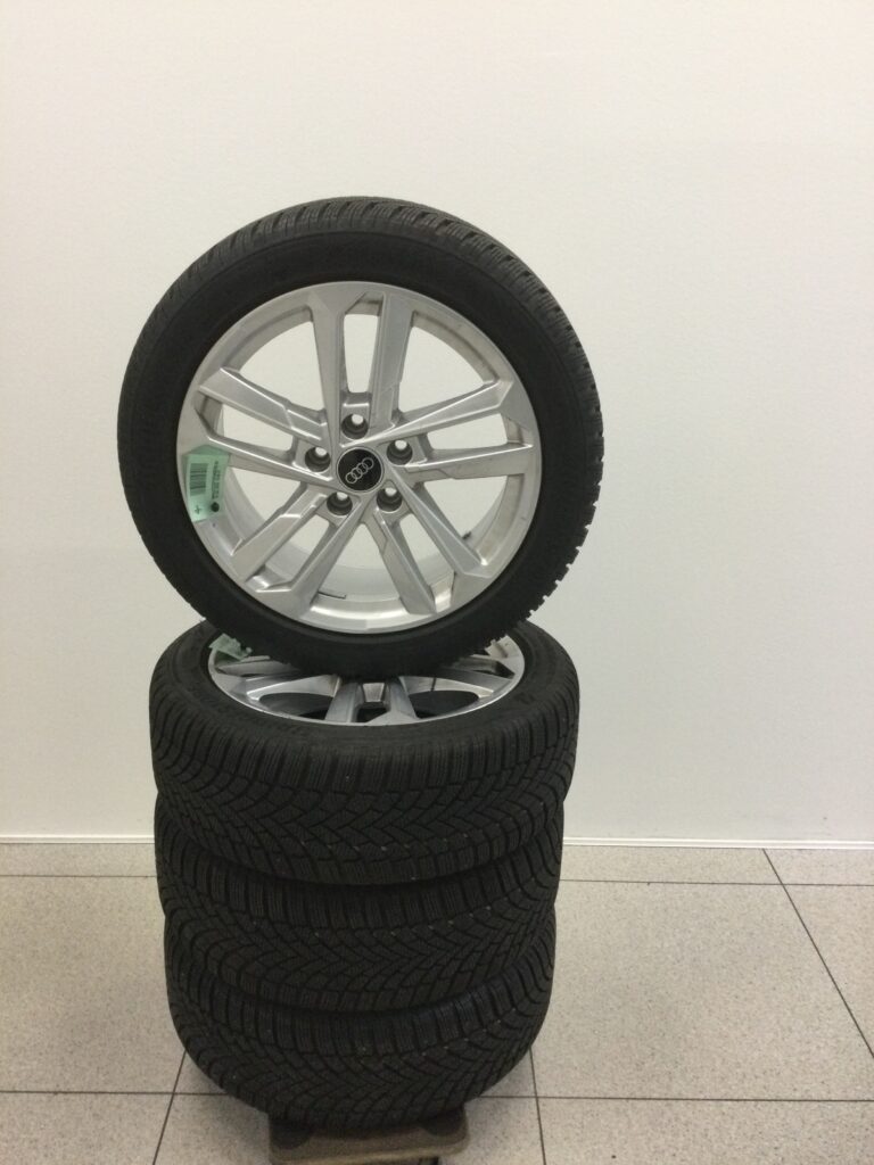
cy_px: 582
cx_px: 437
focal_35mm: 31
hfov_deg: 45.4
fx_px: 1044
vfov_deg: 58.4
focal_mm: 3.3
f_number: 2.4
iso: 125
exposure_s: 1/33
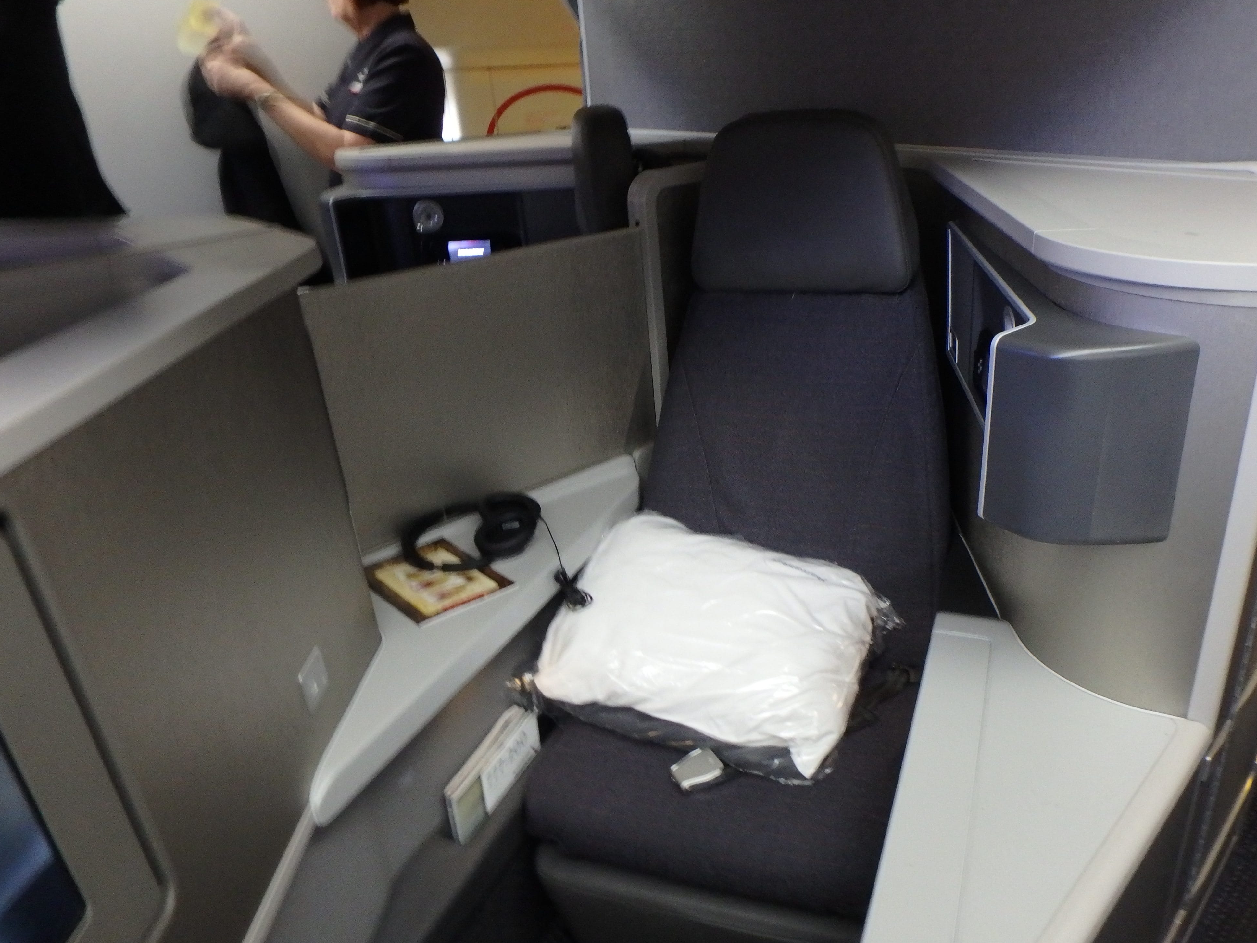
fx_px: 908
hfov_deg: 68.9
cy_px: 487
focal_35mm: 25
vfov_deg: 54.9
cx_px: 736
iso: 400
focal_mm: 3.7
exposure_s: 1/4
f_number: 3.5
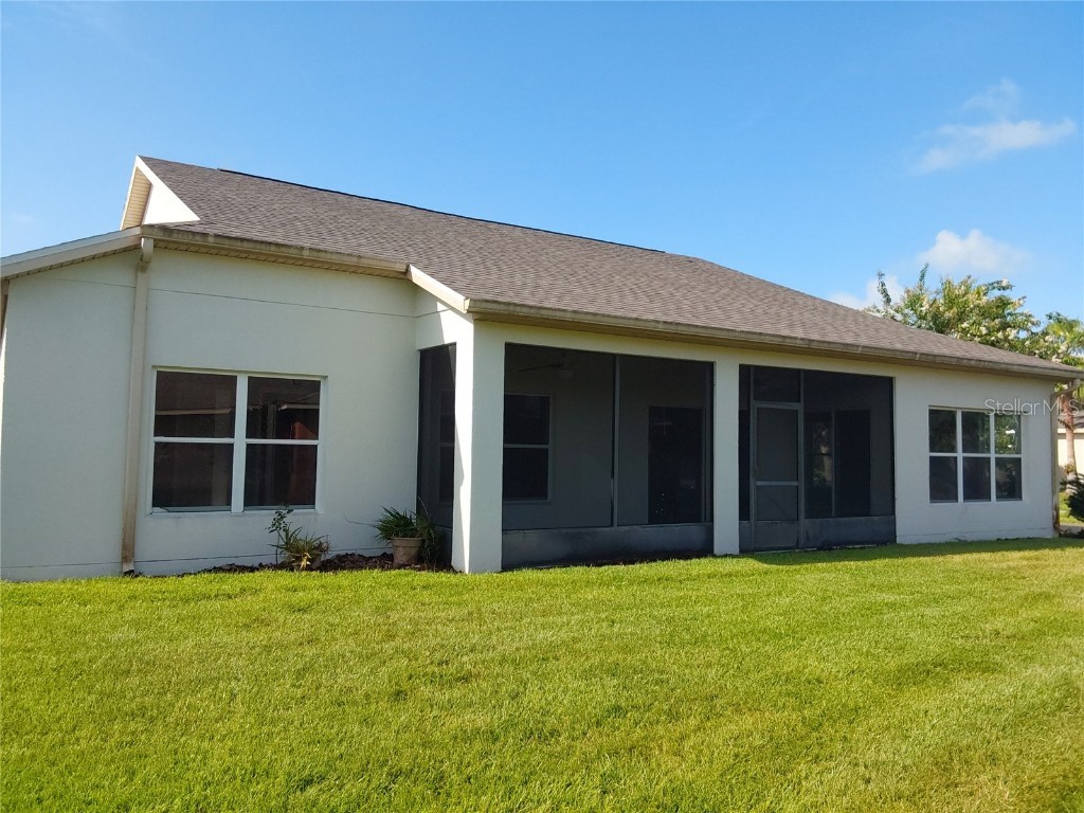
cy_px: 406
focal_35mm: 28
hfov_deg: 63.4
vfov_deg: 49.7
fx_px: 877
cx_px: 542
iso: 50
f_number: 1.9
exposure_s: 1/1379
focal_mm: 2.91
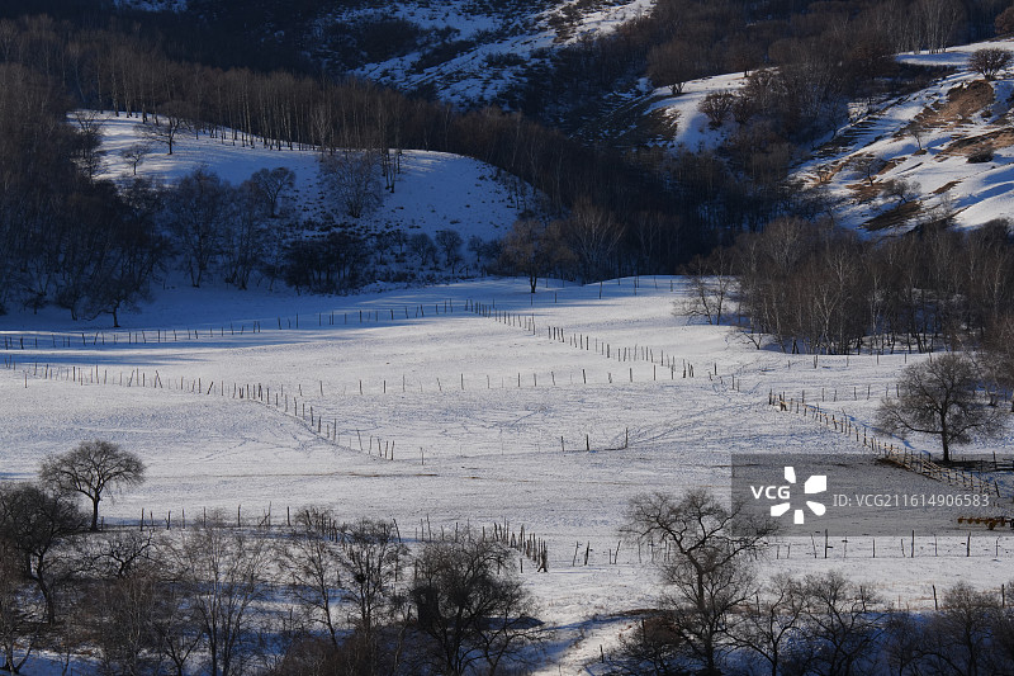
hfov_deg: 11.9
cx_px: 507
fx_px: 4855
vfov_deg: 8.0
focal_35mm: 172
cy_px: 338
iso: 500
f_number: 20
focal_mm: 172.4
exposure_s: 1/320
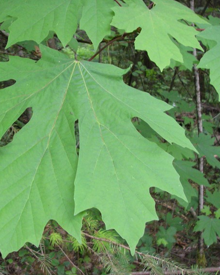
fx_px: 407
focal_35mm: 50
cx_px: 66
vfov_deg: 37.3
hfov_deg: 29.9
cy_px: 137
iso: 320
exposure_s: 1/50
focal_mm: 6.3
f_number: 3.3
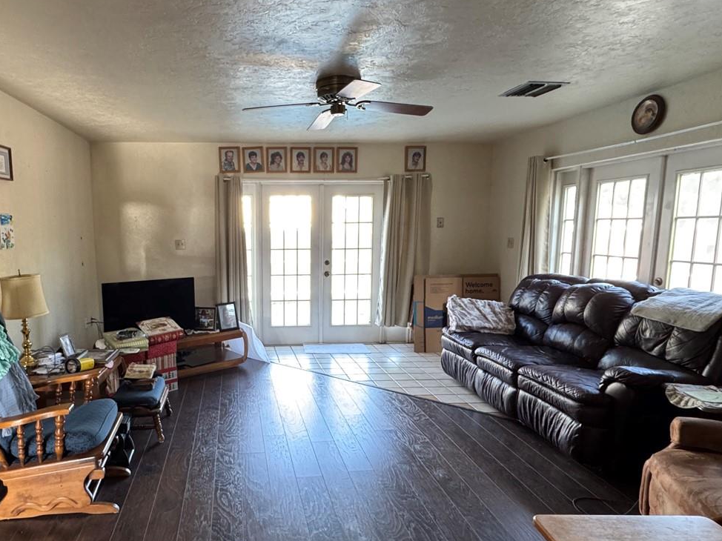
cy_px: 293
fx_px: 480
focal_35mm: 23
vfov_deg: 58.8
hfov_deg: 72.4
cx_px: 259
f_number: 2.2
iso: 640
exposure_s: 1/60
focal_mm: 2.22
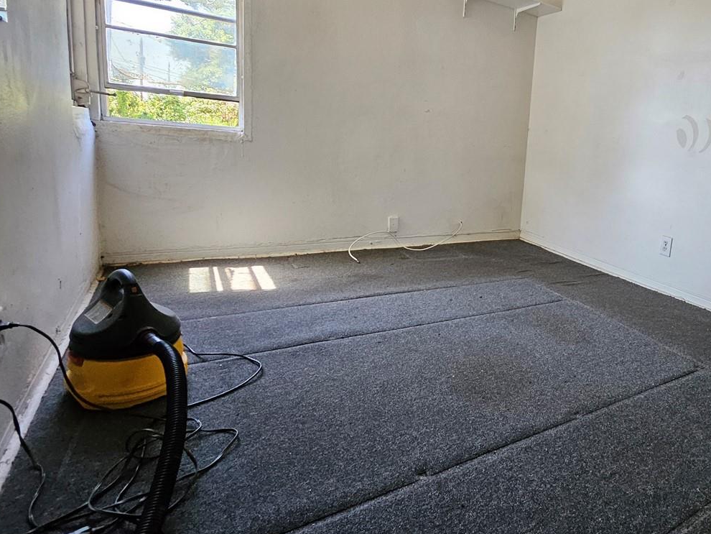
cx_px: 521
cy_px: 212
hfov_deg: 74.2
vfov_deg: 62.9
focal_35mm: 21
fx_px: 431
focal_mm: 1.74
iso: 200
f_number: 2.2
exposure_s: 1/77.4
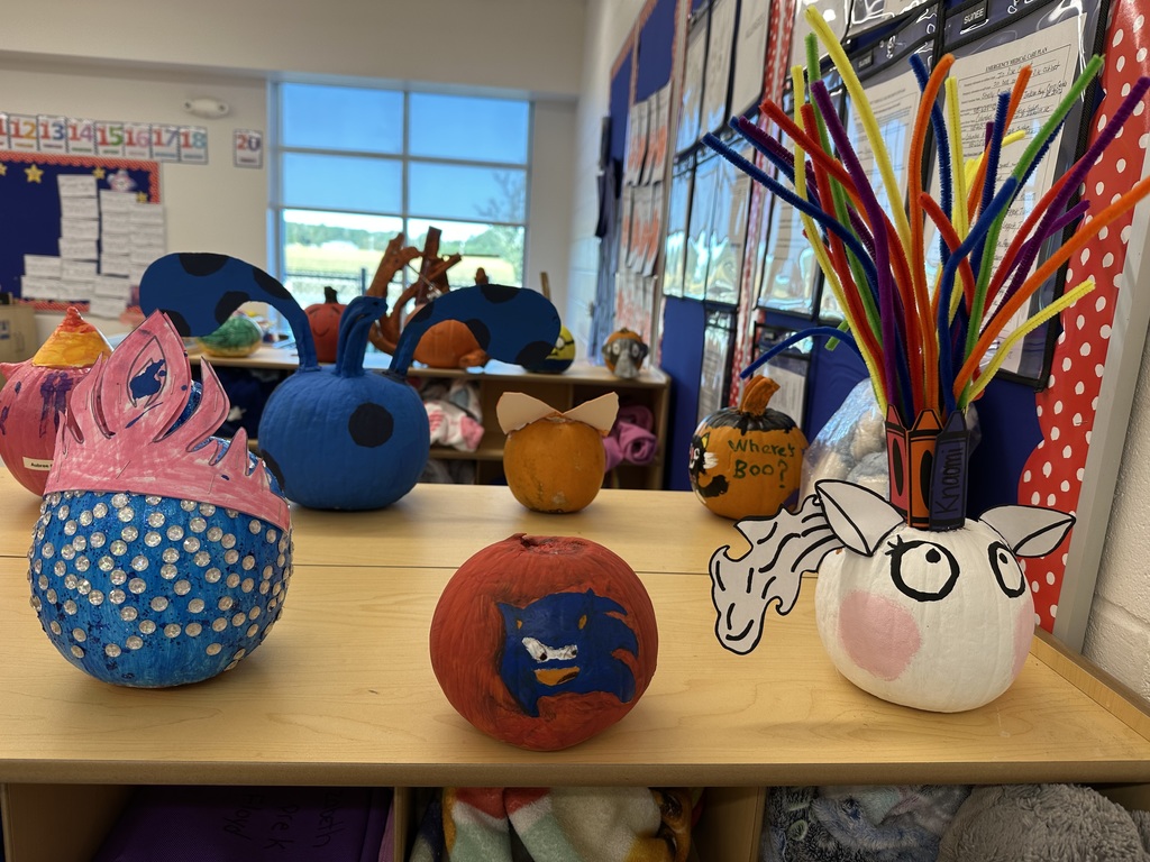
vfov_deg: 56.8
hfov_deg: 71.6
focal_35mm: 24
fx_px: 797
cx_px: 575
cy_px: 431
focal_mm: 6.86
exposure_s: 1/90
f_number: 1.78
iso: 64
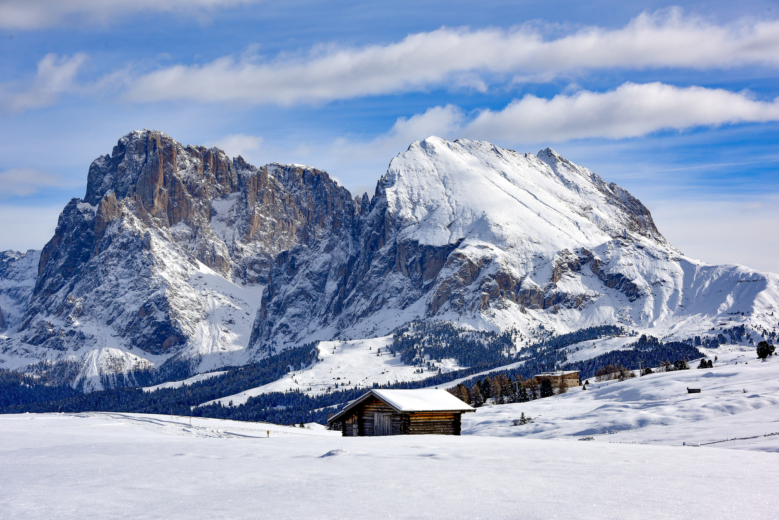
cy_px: 260
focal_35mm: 82
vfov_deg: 16.7
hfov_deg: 24.8
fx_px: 1775
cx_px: 390
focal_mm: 82
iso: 100
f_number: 10
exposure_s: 1/400
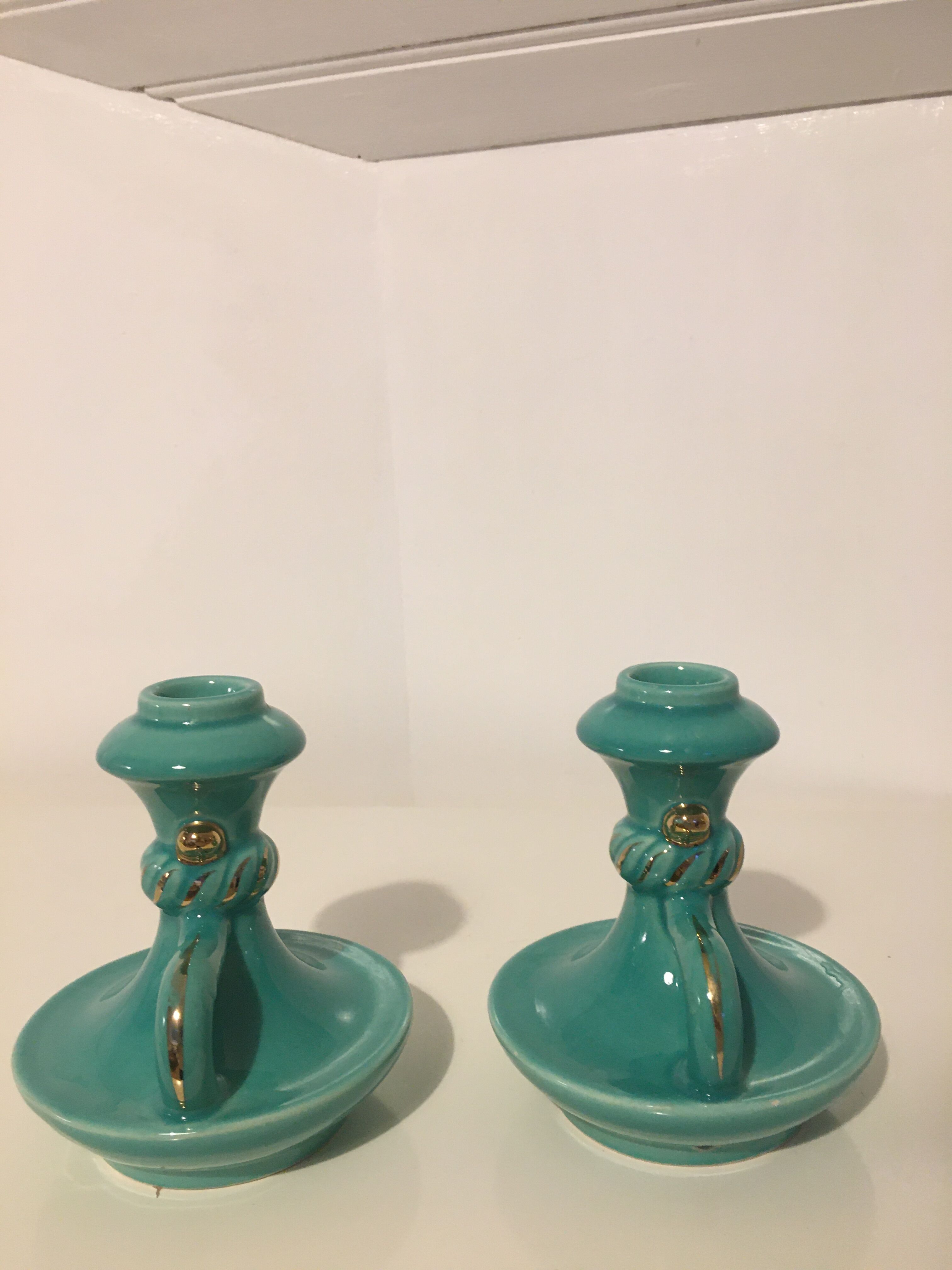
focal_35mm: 29
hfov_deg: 48.2
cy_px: 635
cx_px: 476
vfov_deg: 61.7
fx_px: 1063
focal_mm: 4.15
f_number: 2.2
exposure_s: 1/33
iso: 125
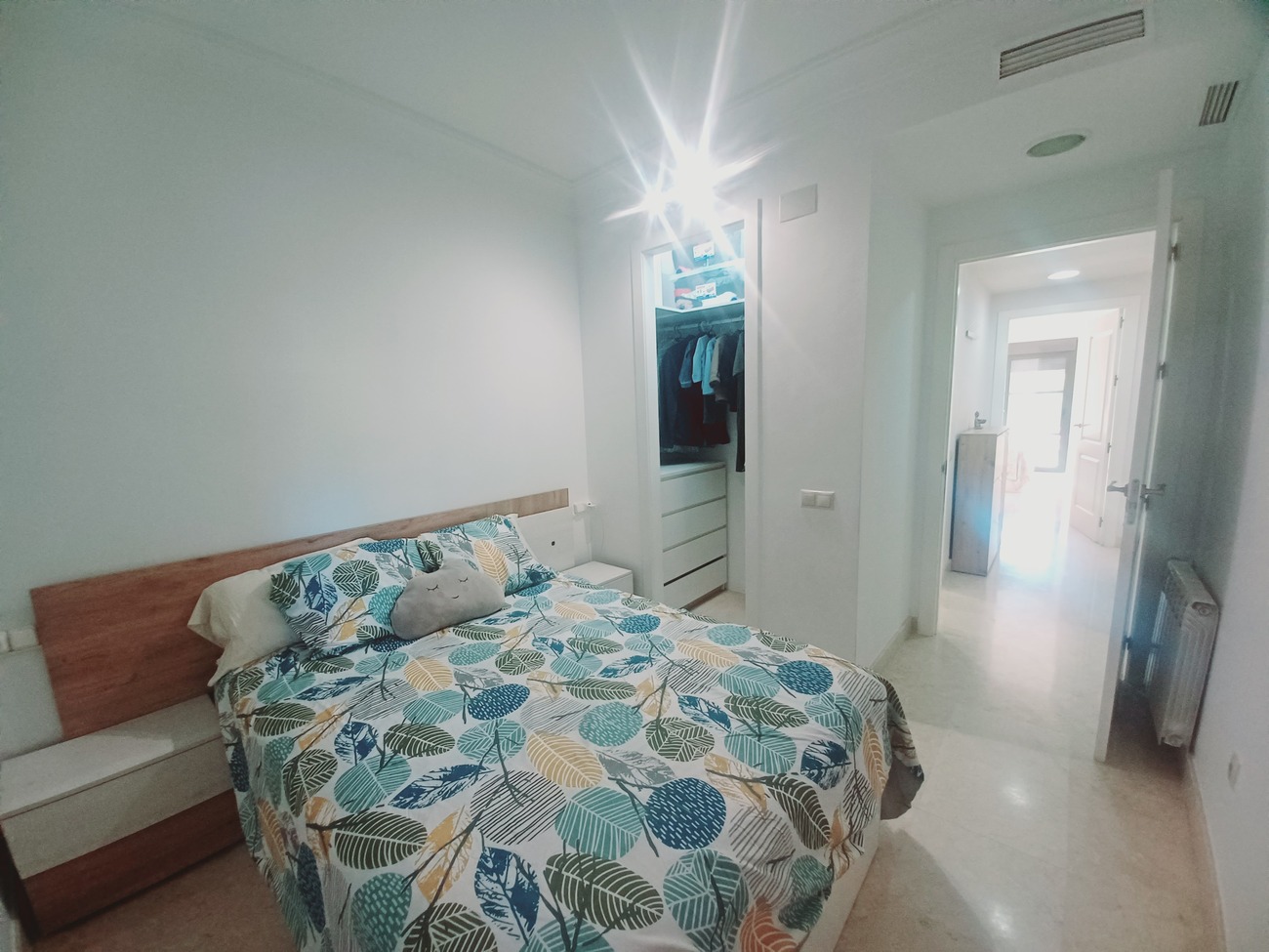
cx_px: 634
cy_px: 476
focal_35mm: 13
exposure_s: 1/50
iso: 125
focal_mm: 1.42
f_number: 2.2
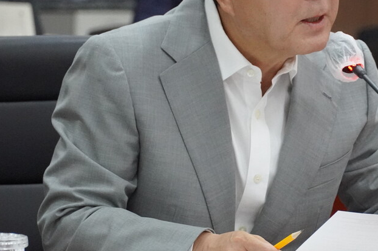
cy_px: 82
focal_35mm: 417
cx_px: 278
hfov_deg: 4.9
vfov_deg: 3.3
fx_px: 4376
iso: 6400
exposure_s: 1/200
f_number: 5.6
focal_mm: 135
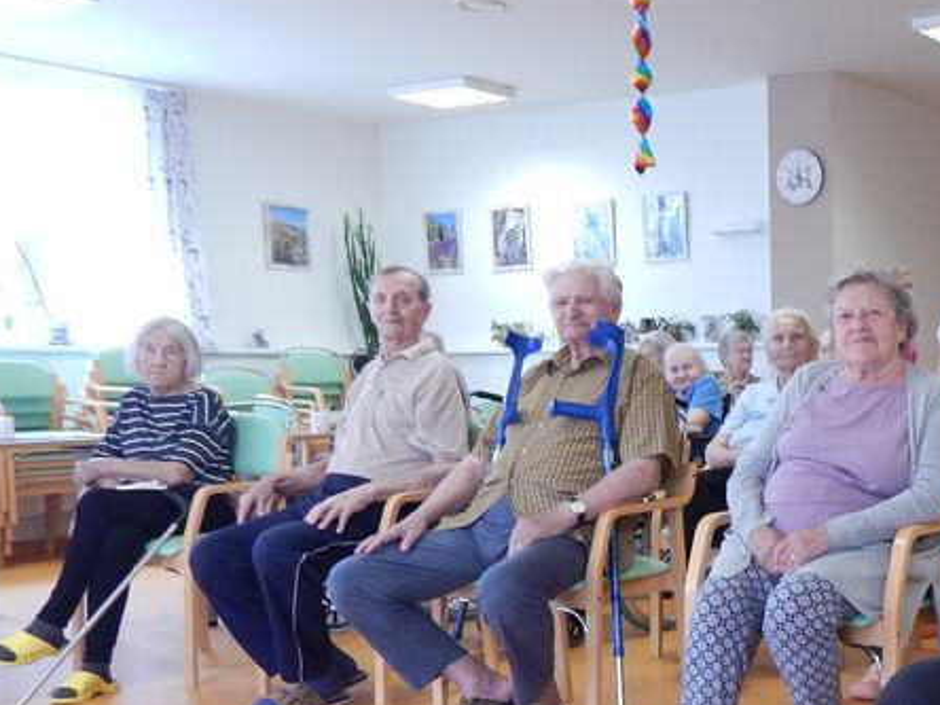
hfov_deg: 33.3
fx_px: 1439
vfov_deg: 27.2
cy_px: 529
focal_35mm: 53
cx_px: 929
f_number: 3
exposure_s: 1/30
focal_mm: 4
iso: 250
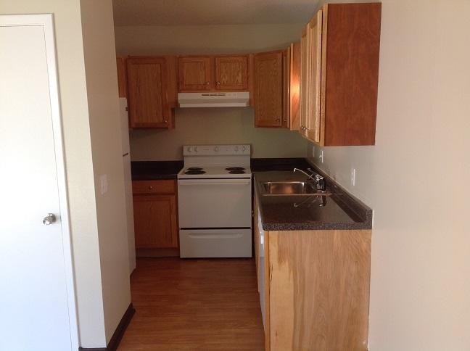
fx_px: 475
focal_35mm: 35
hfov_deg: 52.7
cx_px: 235
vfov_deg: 40.6
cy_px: 176
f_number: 2.4
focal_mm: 4.28
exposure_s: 1/24
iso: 64
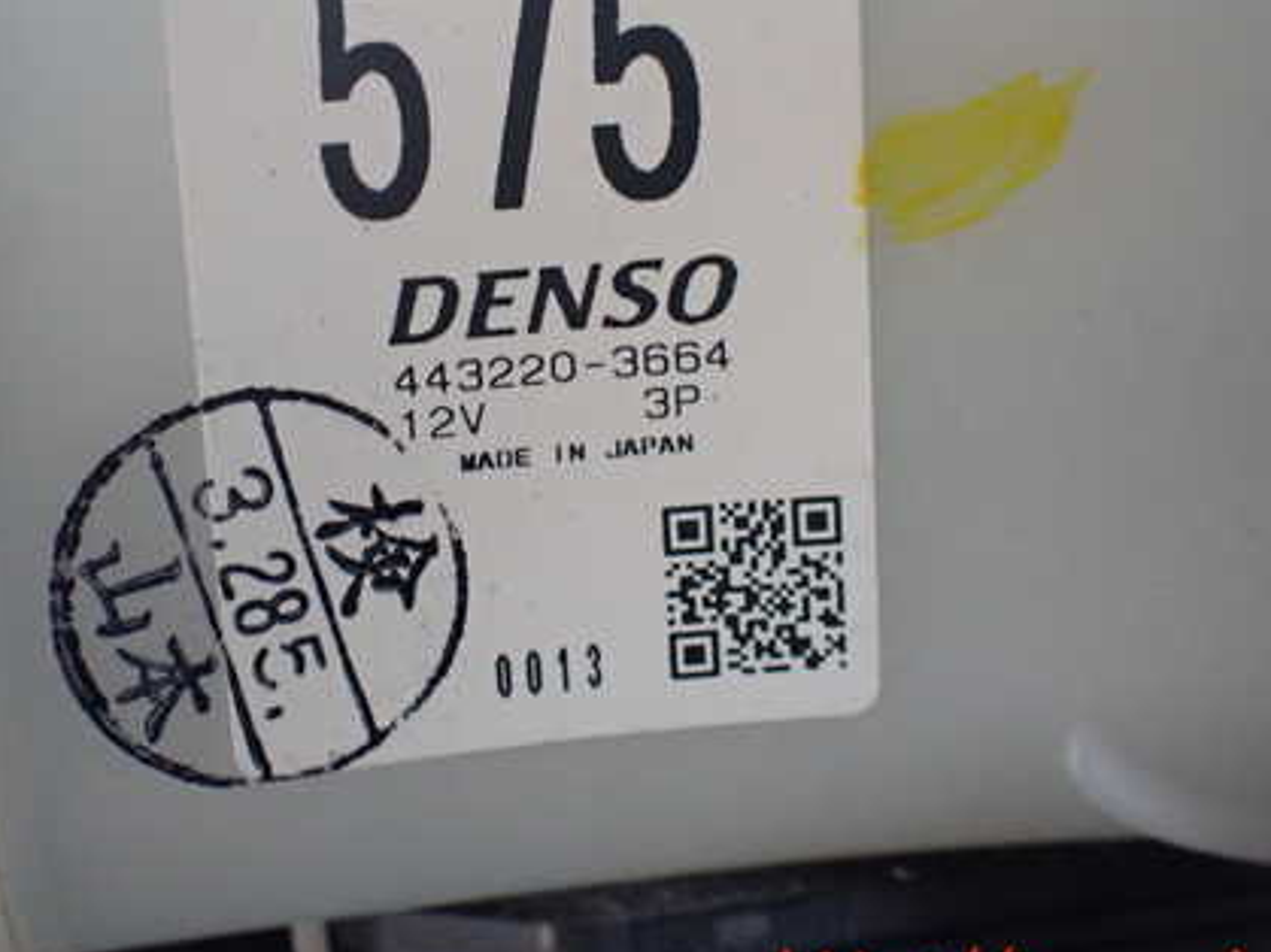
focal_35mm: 43
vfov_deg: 33.4
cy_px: 337
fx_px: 1578
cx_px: 555
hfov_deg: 43.8
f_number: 2.3
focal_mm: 5.4
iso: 800
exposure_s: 1/100
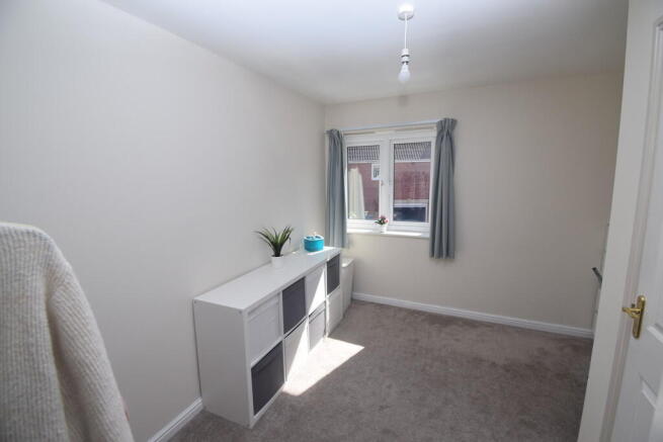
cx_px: 332
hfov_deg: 100.4
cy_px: 221
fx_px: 276
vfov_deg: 77.4
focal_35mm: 15
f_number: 8
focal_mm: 10
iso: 400
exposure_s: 1/250
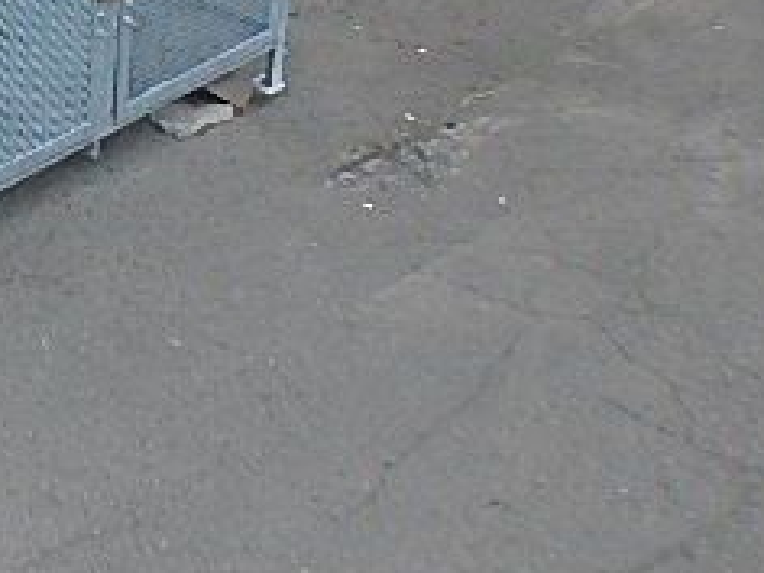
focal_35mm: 57
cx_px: -19
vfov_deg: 23.7
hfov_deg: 31.0
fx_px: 1258
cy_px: -91
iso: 125
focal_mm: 3.7
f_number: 3.5
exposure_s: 1/320
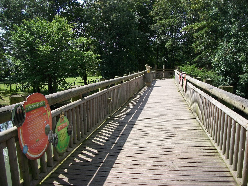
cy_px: 93
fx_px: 229
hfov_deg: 56.8
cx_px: 124
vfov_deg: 44.2
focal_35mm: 32
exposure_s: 1/800
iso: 80
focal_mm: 5.7
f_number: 2.9
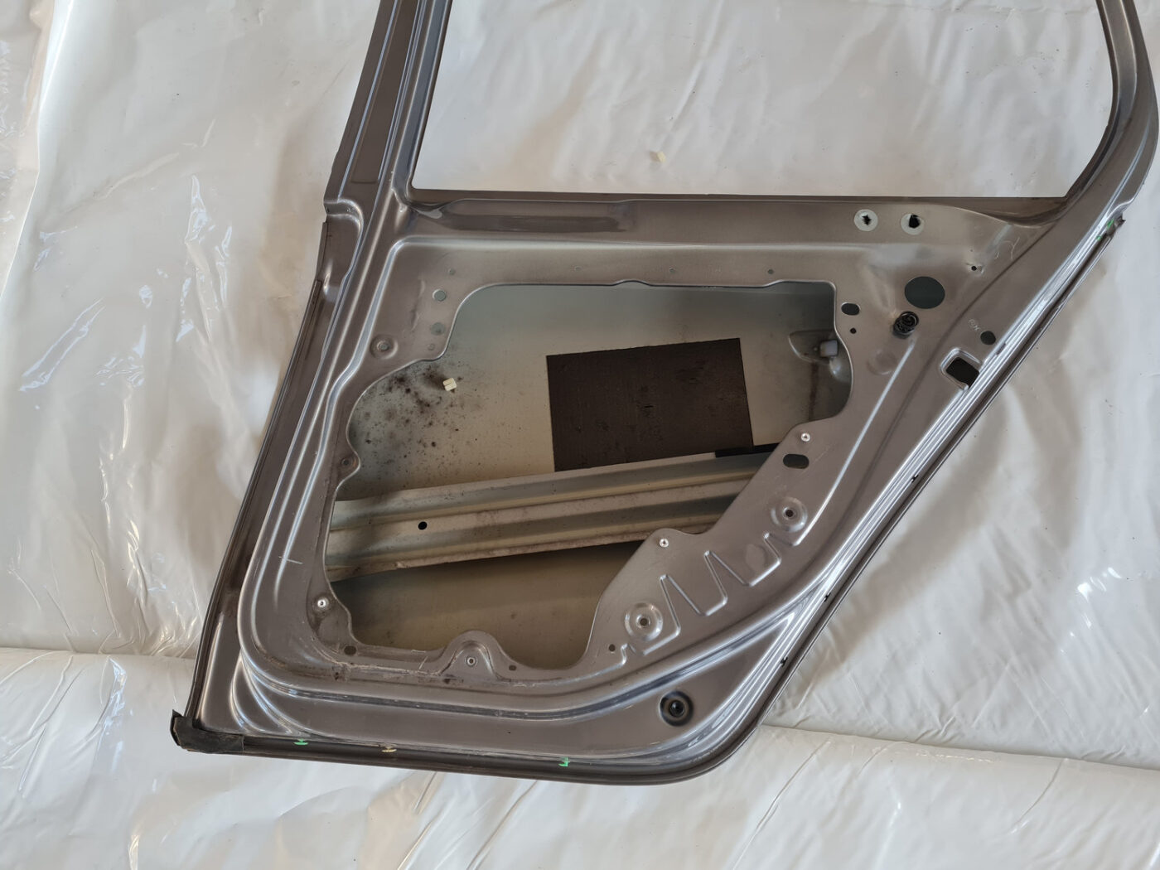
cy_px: 435
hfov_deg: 67.3
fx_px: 871
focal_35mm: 26
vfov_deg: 53.1
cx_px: 580
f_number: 1.8
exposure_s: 1/100
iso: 100
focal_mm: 5.4
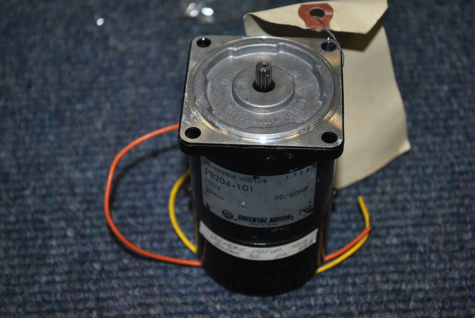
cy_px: 159
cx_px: 238
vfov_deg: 19.0
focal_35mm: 72
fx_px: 951
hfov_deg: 28.0
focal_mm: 48
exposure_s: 1/60
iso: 200
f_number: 5.3
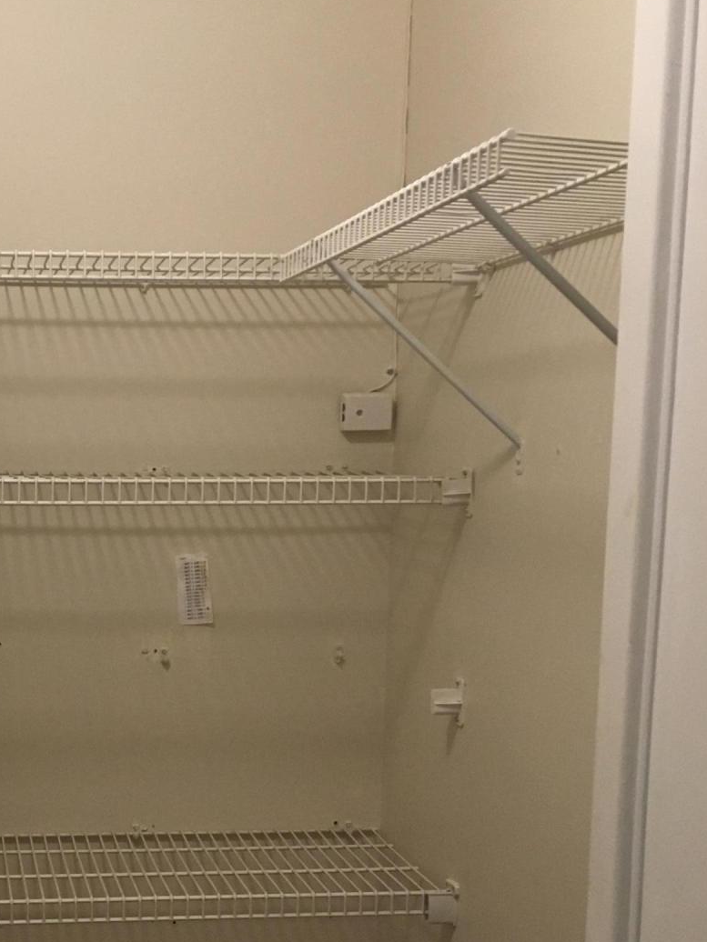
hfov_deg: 25.2
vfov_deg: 33.9
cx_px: 58
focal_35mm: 56
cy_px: 663
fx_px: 1525
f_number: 2.2
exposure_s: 1/30
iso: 160
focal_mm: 4.15
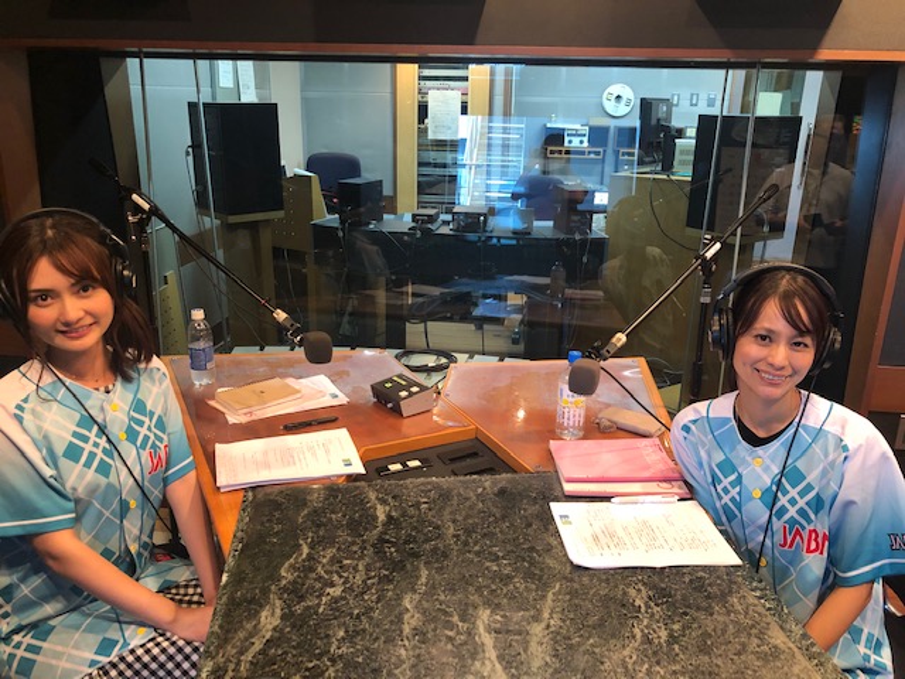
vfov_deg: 49.7
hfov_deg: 63.4
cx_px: 452
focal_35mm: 28
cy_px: 340
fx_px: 732
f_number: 1.8
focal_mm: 4
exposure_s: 1/17
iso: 100
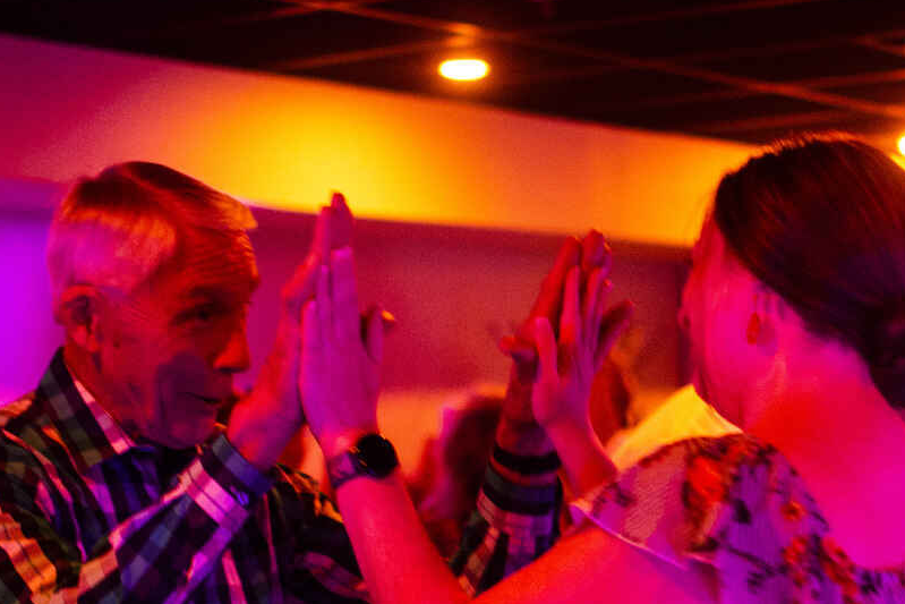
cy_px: 652
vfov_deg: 11.6
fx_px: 2919
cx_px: 670
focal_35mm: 116
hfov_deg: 17.5
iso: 500
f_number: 1.4
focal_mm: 35
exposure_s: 1/40
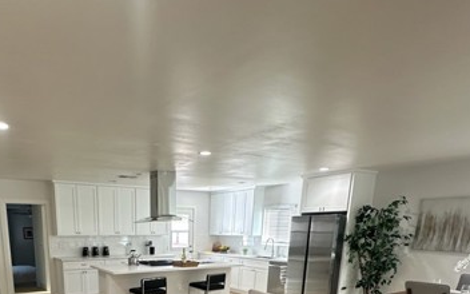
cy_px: 310
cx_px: 158
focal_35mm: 27
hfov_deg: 66.6
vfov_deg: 39.2
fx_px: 346
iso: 200
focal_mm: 2.22
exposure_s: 1/60
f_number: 2.2
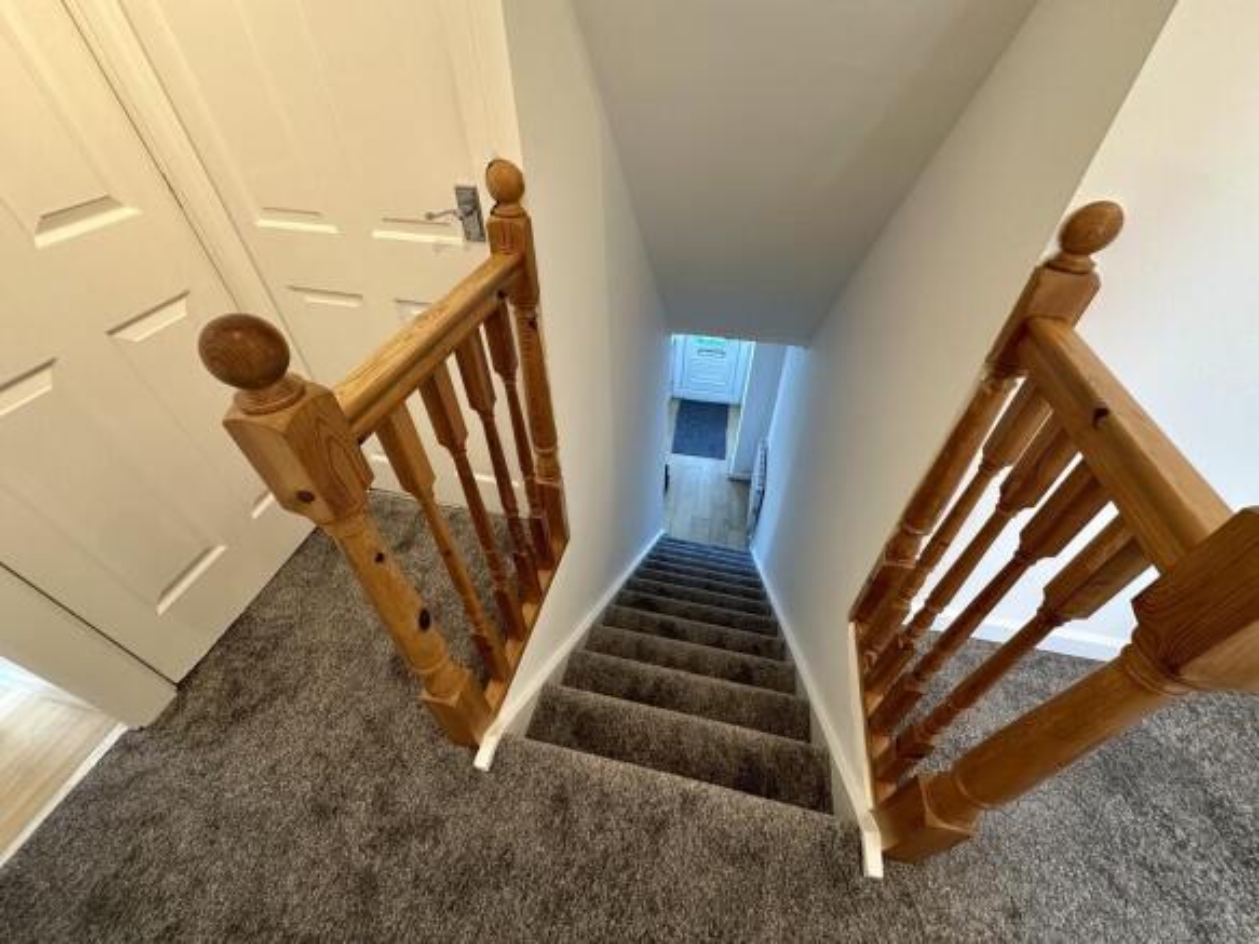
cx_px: 630
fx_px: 509
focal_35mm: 14
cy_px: 472
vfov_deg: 85.7
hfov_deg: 102.1
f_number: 2.2
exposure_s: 1/50
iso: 200
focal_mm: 2.22
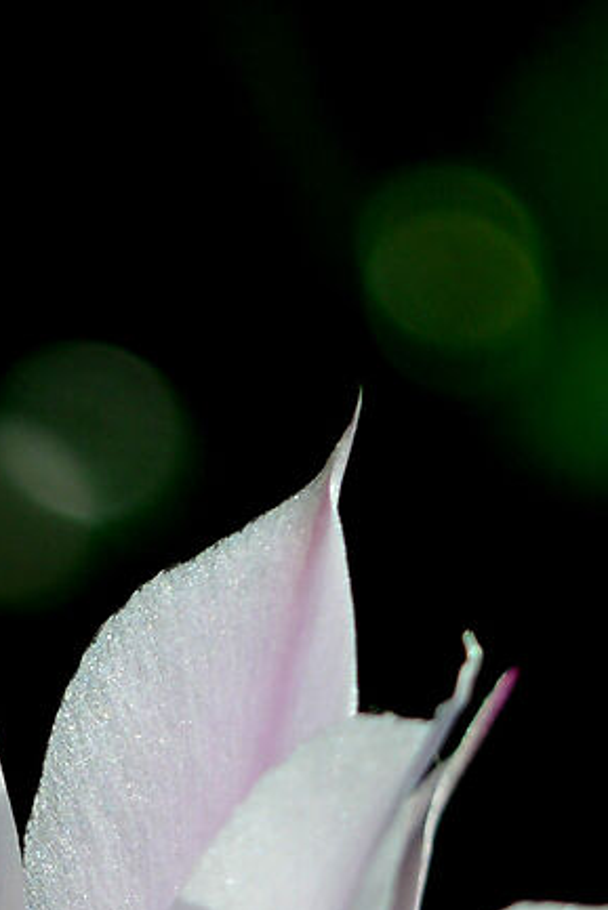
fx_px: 11561
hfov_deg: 3.0
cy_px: 1641
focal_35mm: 457
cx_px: -566
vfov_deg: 4.5
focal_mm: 55
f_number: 5.6
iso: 100
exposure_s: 1/640
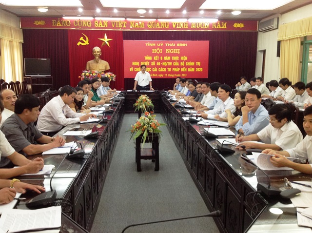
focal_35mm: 35
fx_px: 315
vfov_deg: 40.6
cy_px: 116
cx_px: 156
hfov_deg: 52.7
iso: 125
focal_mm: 4.28
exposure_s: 1/15
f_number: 2.4
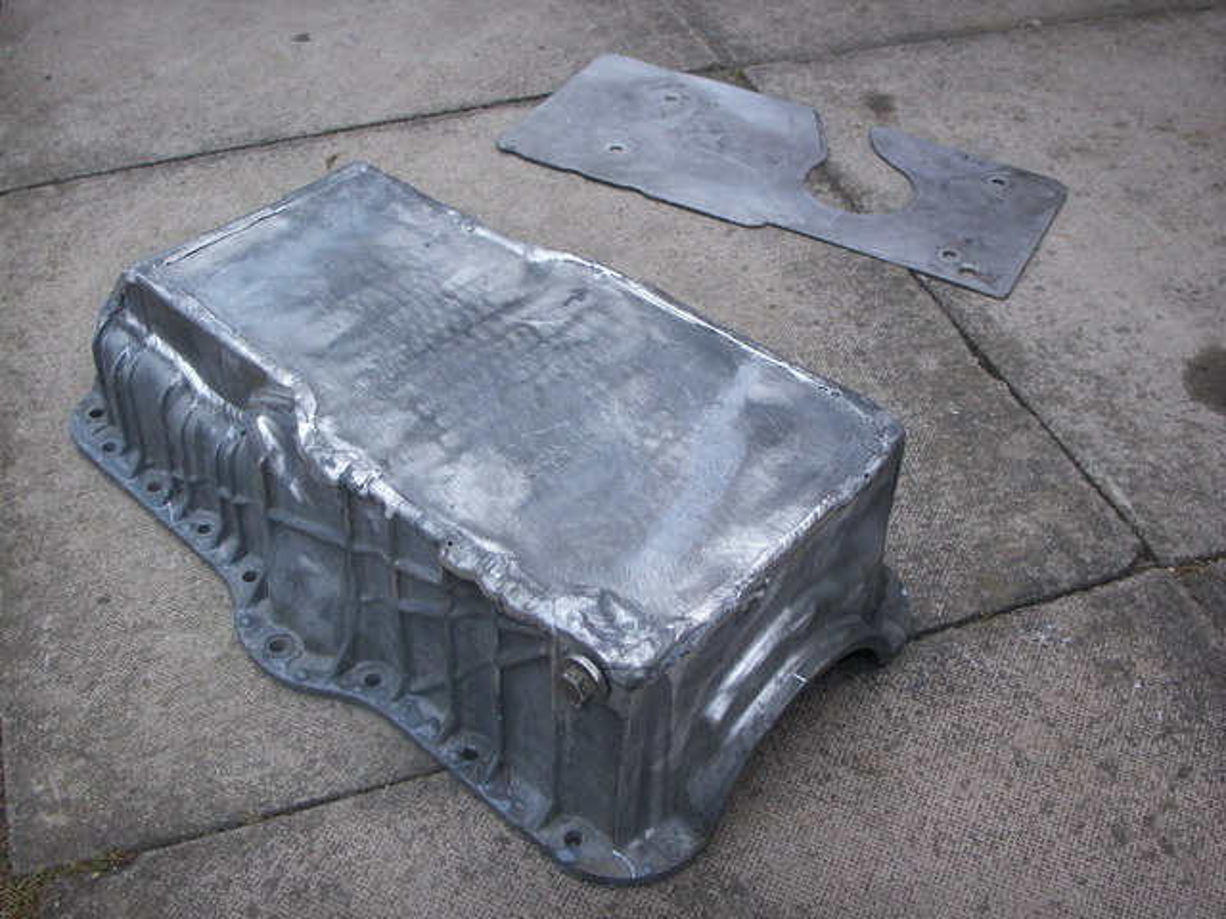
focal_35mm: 37
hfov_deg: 50.1
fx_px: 1310
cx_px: 613
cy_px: 460
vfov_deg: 38.7
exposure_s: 1/40
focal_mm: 7.7
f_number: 3.5
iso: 50
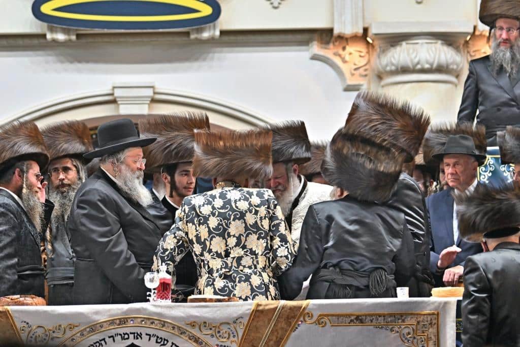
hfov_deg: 11.4
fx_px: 2600
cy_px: 174
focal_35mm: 180
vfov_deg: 7.6
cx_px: 260
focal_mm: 120
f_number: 2.8
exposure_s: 1/640
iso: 1000
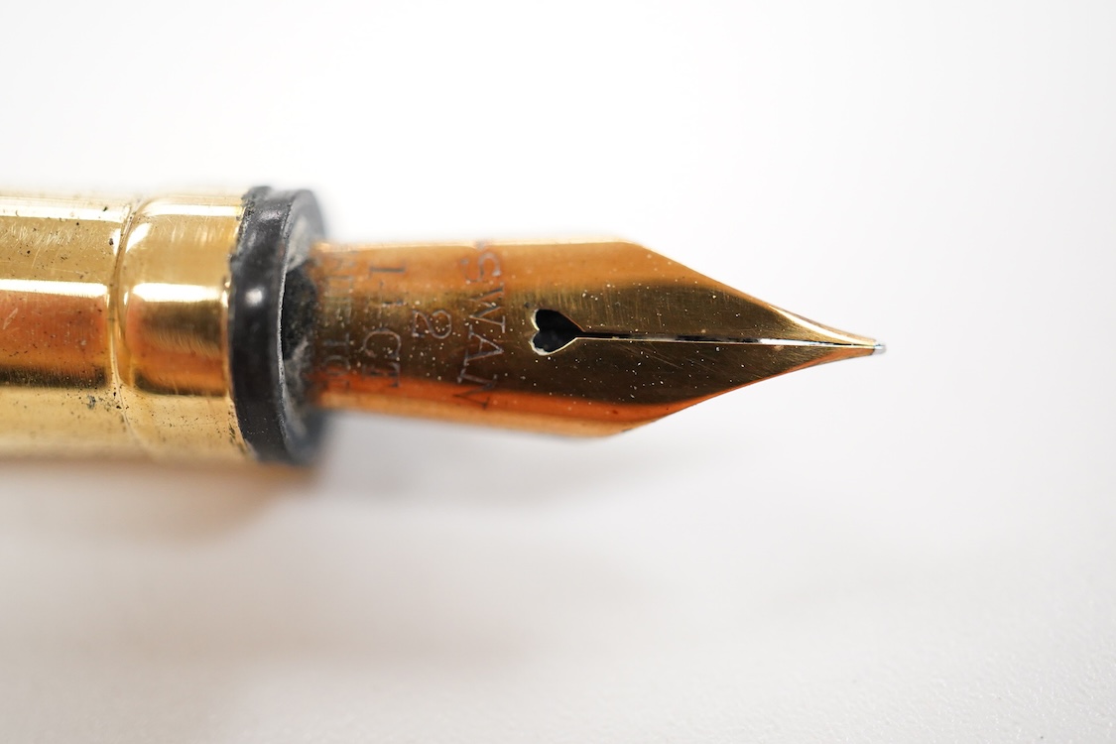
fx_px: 1395
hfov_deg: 43.6
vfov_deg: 29.9
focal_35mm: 45
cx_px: 558
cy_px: 372
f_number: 4.5
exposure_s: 1/200
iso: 2500
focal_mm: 30
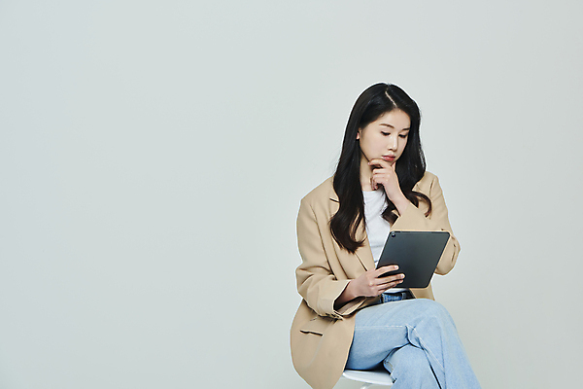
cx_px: 292
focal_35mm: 70
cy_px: 194
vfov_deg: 19.5
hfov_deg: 28.8
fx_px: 1134
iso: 100
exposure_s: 1/125
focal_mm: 70
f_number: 11
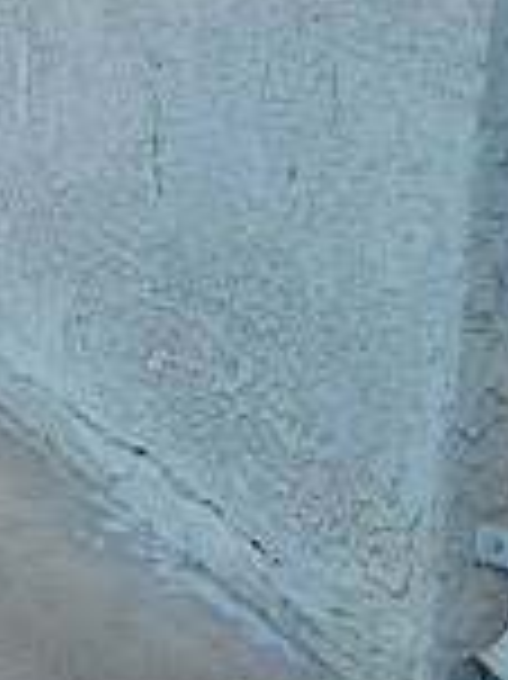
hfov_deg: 12.3
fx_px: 1724
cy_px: -261
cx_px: -796
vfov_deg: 20.0
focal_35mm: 88
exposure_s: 1/474
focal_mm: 2.2
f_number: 2.2
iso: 50
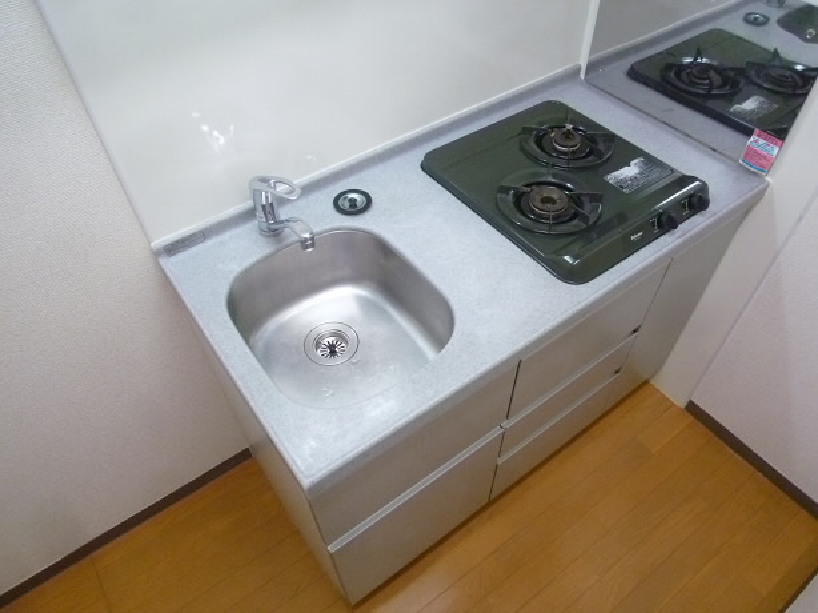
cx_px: 409
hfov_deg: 71.6
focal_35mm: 24
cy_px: 306
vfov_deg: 56.8
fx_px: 567
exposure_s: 1/60
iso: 400
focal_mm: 4.3
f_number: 2.2
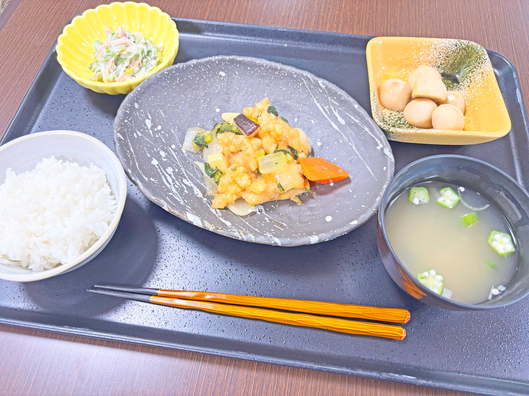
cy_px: 198
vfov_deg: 53.1
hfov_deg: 67.3
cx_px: 264
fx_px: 397
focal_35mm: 26
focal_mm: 5.96
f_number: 1.6
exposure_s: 1/68
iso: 125
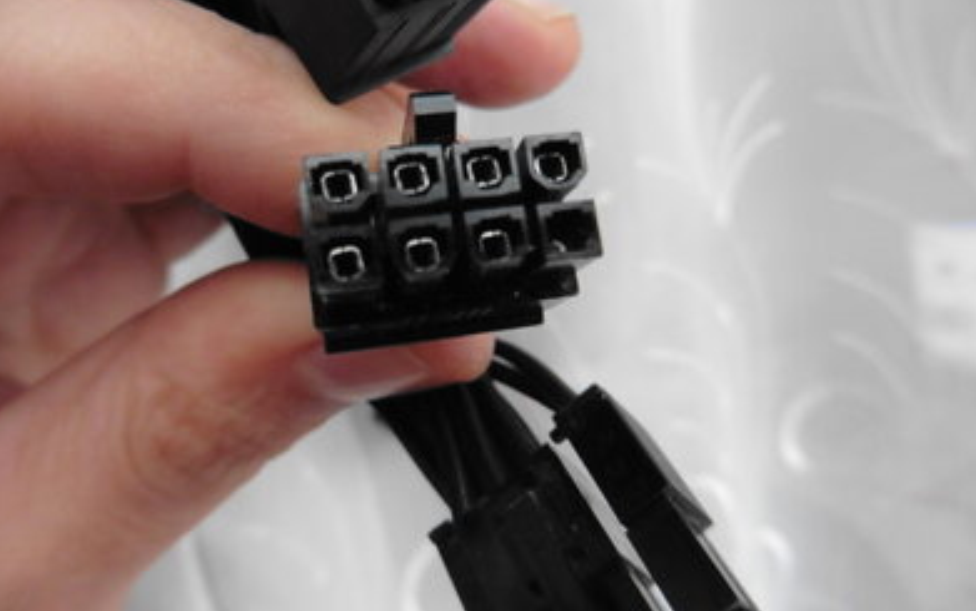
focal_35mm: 26
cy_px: 267
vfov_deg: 47.6
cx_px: 489
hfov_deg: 70.4
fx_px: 692
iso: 640
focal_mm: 4.3
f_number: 3.3
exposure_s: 1/40
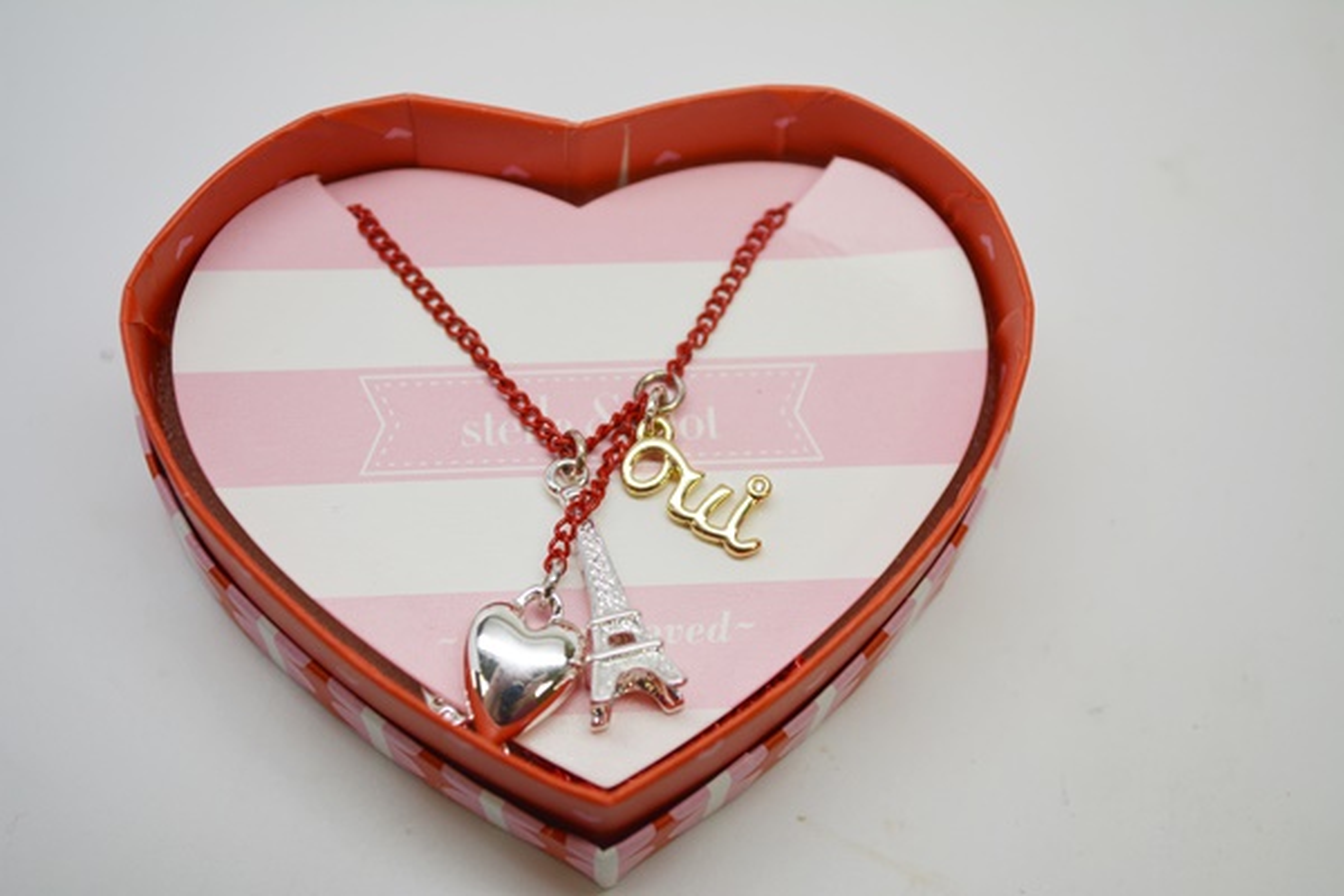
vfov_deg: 21.6
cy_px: 448
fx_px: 2352
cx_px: 672
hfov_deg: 31.9
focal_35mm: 63
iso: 360
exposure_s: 1/125
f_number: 5.6
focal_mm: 42
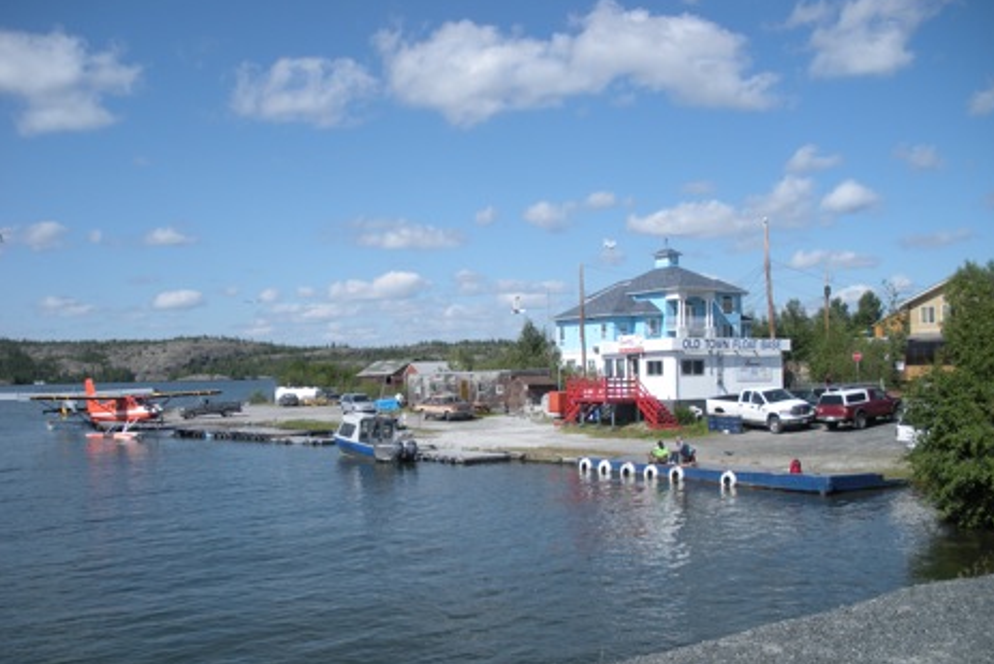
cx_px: 500
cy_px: 366
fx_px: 1049
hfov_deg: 50.7
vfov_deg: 35.0
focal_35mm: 38
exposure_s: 1/772
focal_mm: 6.3
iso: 64
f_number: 3.5
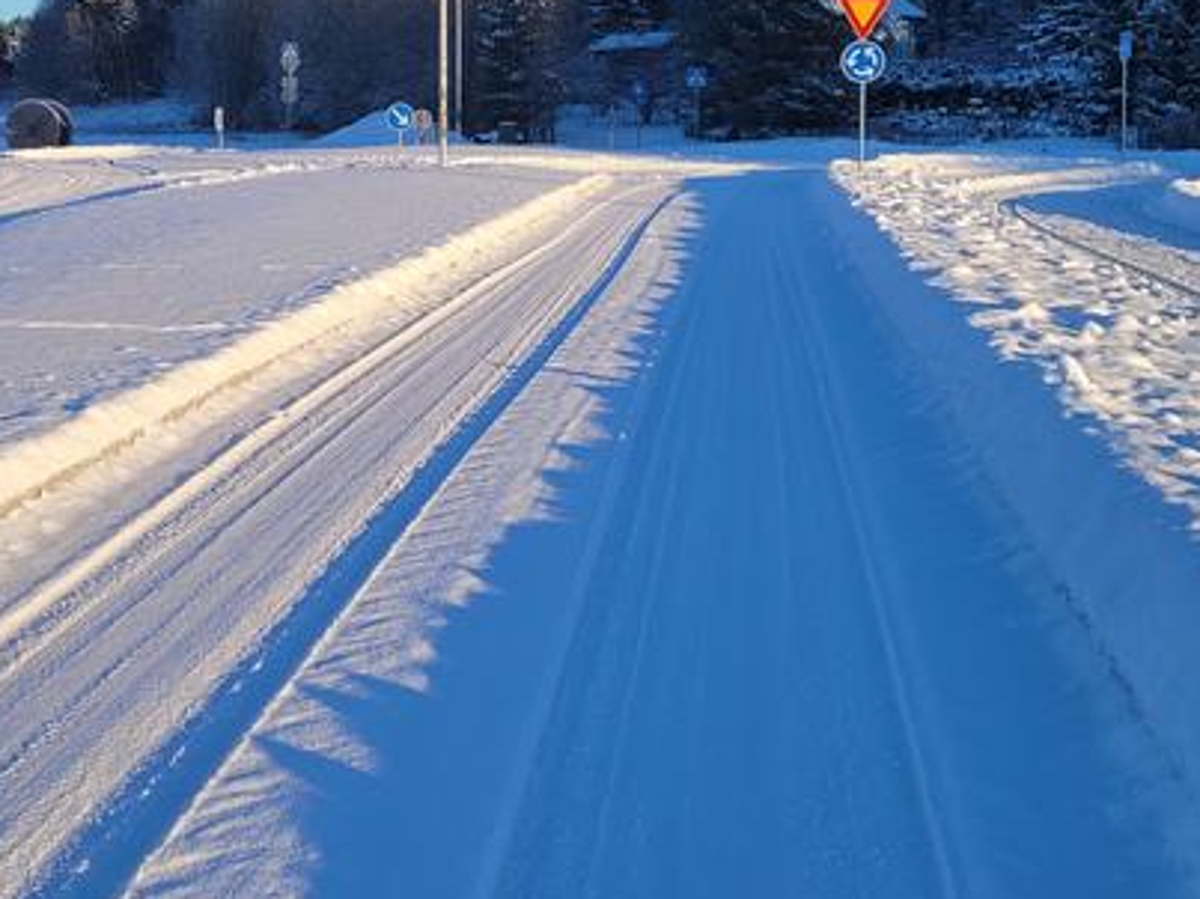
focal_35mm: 51
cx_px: 384
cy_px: 177
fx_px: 1767
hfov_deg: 37.0
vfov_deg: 27.9
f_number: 1.8
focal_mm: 5.4
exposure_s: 1/1686
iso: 40
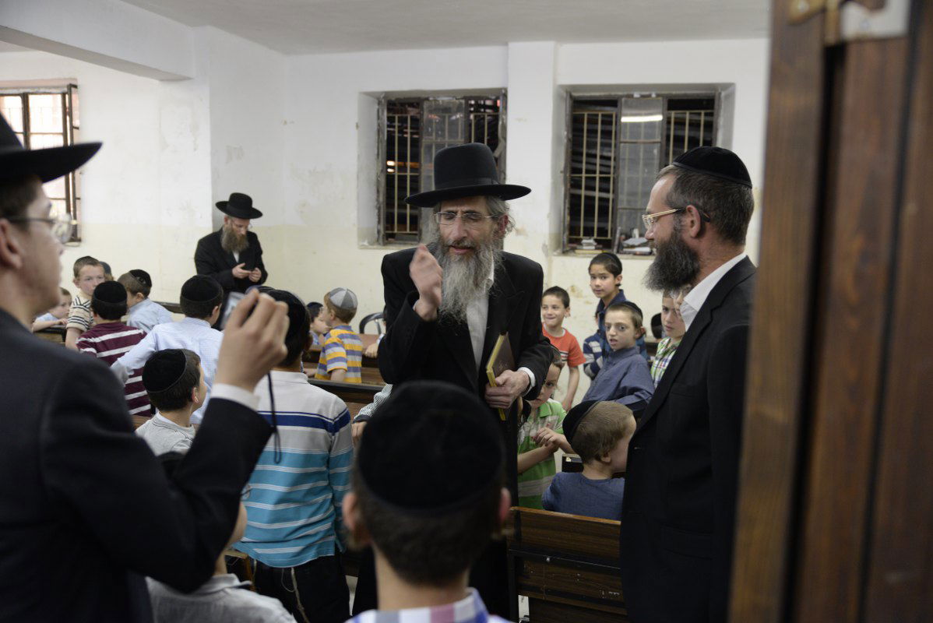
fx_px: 804
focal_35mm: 31
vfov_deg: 42.4
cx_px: 466
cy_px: 312
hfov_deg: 60.3
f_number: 2.8
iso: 1600
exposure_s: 1/160
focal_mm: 31
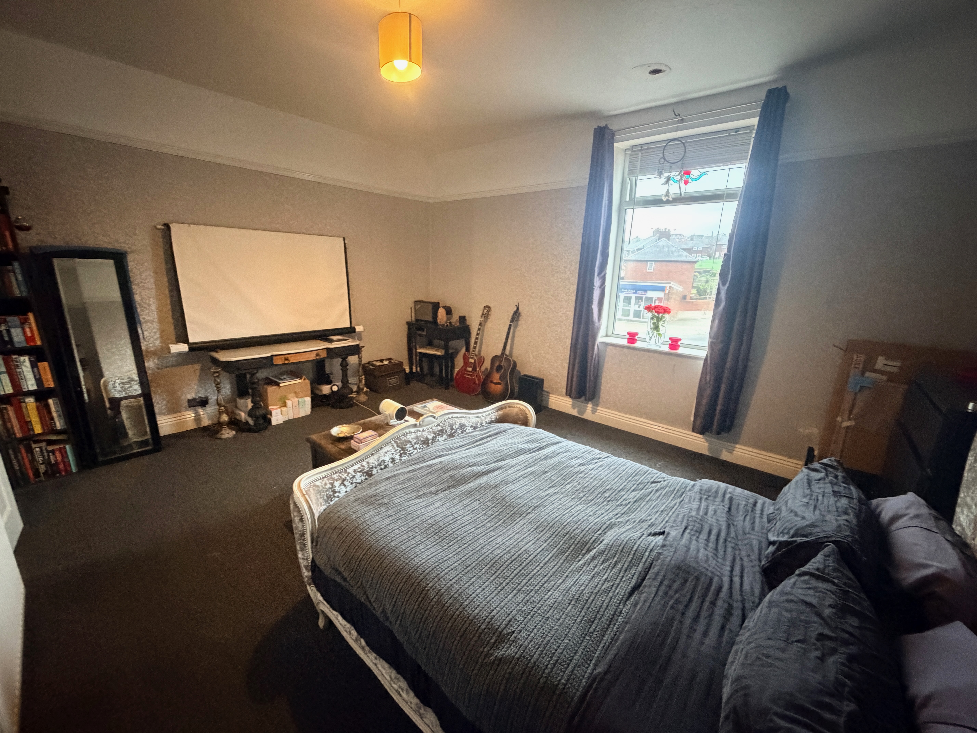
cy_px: 366
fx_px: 395
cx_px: 488
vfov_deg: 85.7
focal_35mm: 14
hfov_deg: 102.1
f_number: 2.2
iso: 1250
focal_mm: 2.22
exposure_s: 1/52
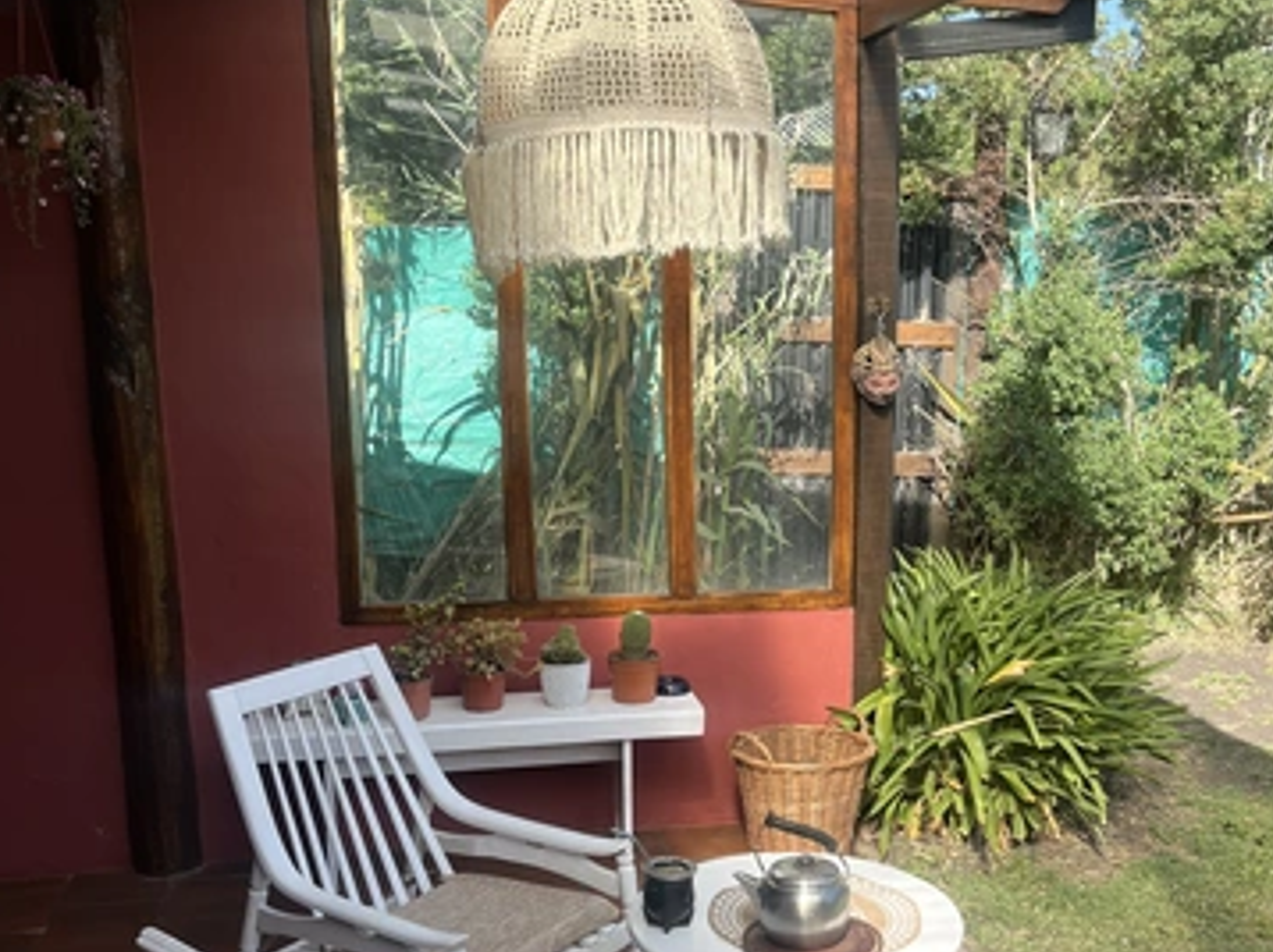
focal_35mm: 32
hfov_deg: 56.8
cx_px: 679
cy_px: 565
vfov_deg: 43.9
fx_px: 1176
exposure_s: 1/1458
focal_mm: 5.1
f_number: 1.6
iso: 50
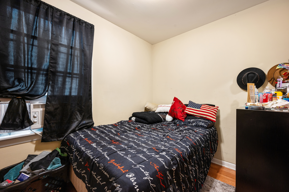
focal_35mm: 14
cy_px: 96
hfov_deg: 104.3
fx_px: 112
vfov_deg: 81.1
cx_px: 144
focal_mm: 14
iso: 250
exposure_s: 1/1.25
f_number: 8
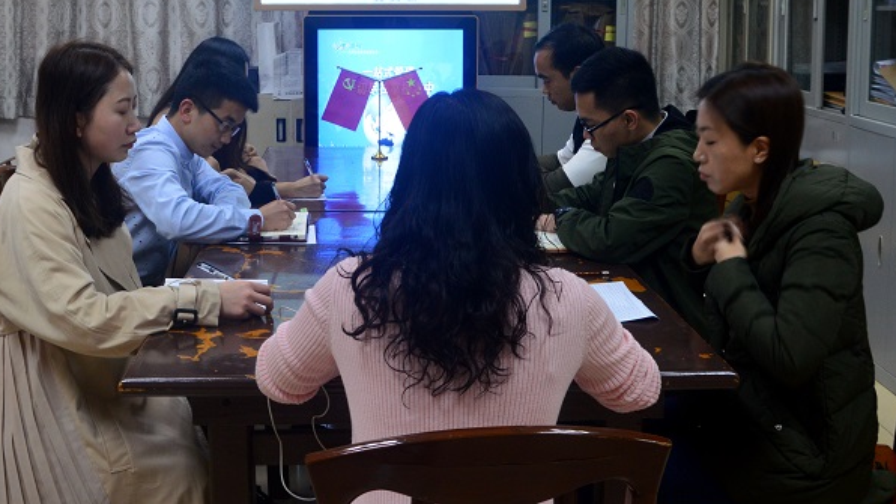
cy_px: 123
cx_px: 391
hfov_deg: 41.4
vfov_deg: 23.8
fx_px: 1183
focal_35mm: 50
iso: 500
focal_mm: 21
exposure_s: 1/15
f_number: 6.3
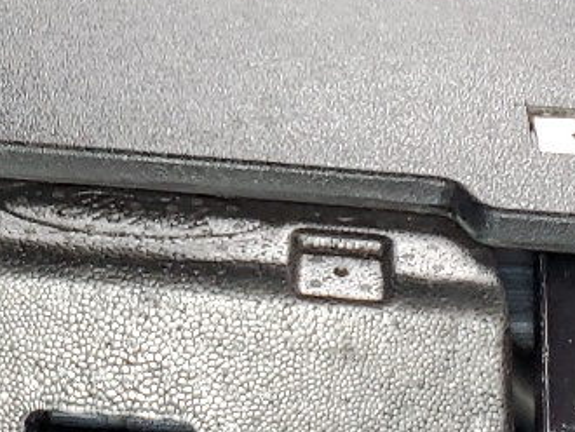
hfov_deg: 15.4
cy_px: -319
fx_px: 2094
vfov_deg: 11.1
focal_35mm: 126
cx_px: 42
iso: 139
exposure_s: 1/60.2
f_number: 1.5
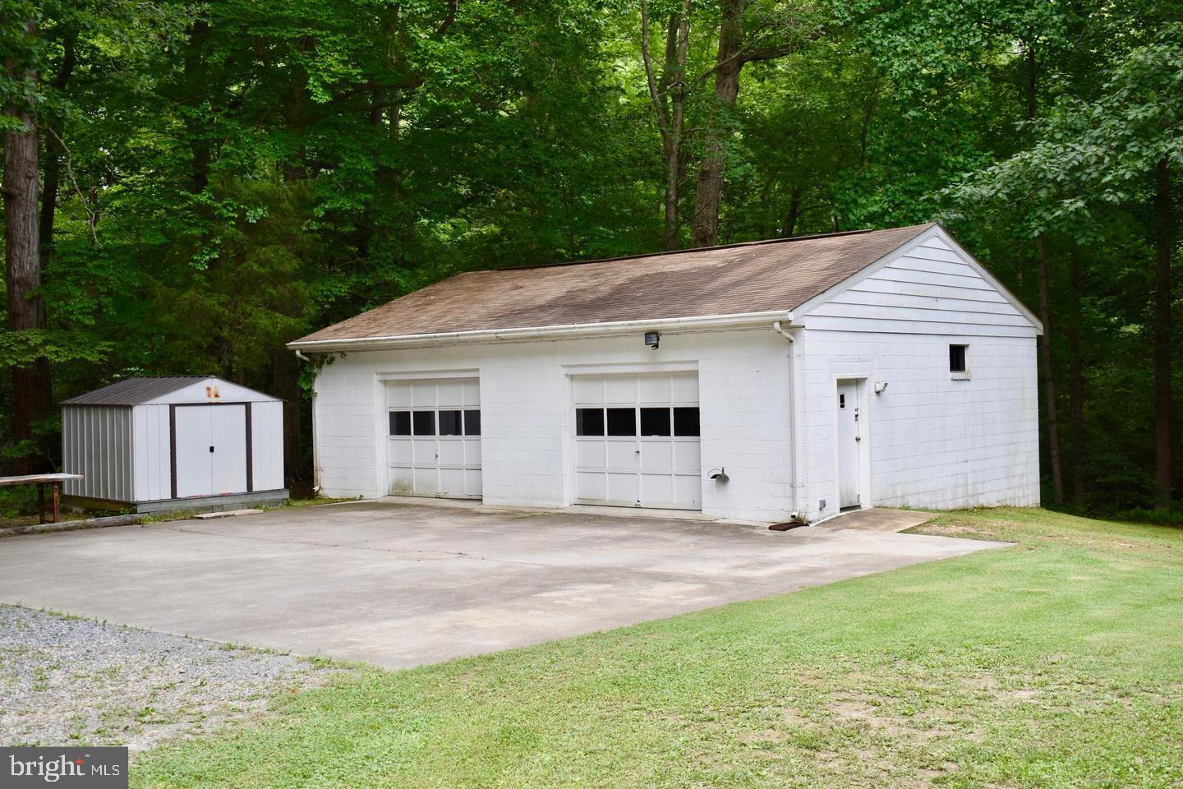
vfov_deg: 34.2
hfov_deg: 49.6
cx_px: 592
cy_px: 394
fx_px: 1281
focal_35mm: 39
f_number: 5.6
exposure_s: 1/250
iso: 280
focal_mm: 26
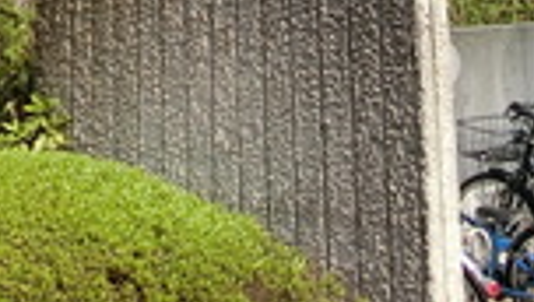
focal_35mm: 102
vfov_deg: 10.8
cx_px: 344
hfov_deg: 20.9
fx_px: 1446
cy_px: -311
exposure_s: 1/800
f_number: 2.7
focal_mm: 4.06
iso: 80
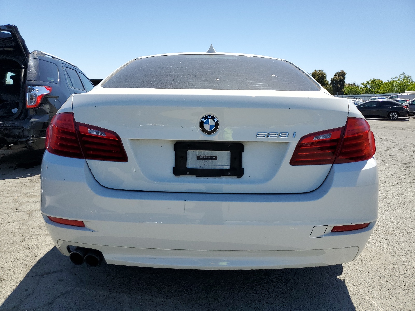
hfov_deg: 67.3
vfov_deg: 53.1
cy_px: 156
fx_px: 312
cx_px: 208
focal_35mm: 26
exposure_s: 1/3333
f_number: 1.5
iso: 50
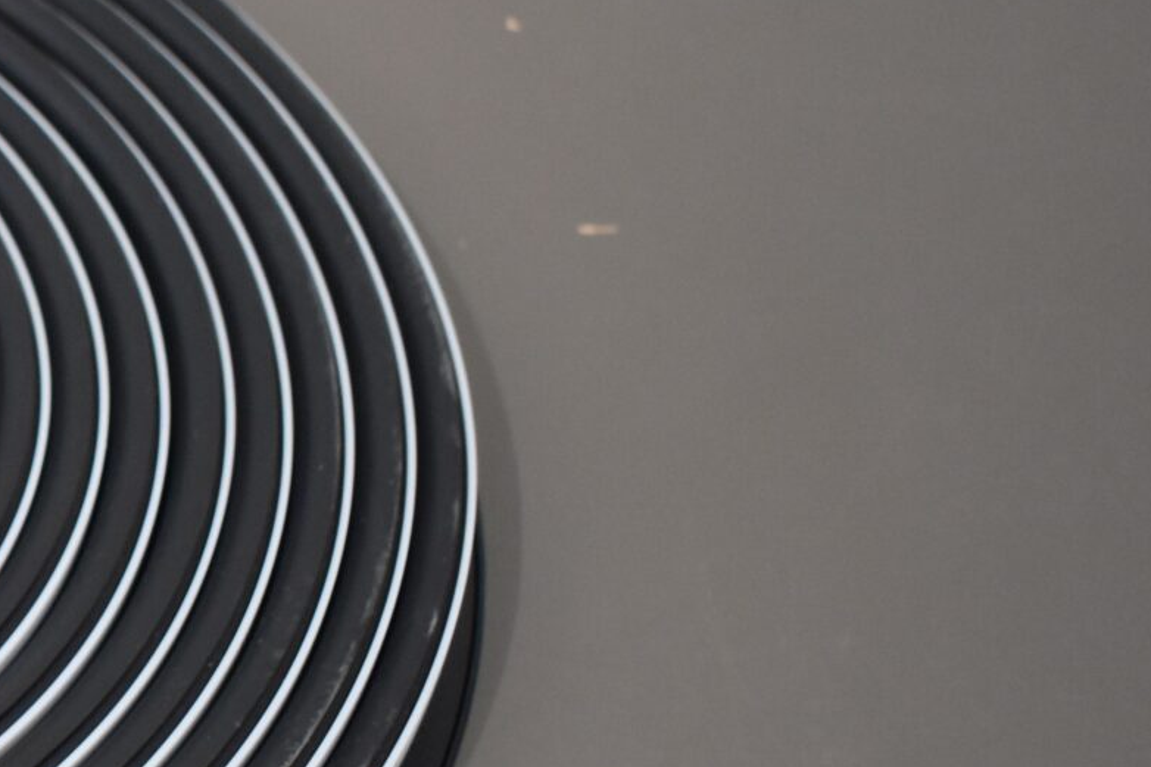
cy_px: 579
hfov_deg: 14.4
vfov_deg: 10.3
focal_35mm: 133
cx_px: -605
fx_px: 4240
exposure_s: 1/200
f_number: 4
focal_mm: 27
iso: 800
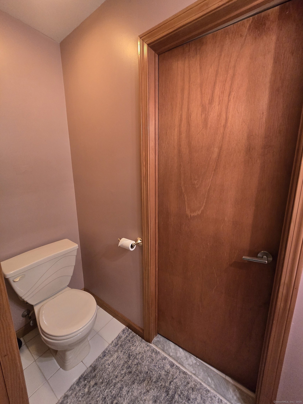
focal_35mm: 13
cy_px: 202
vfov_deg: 106.2
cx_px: 152
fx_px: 152
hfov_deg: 89.9
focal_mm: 2.2
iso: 800
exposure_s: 1/60
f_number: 2.2
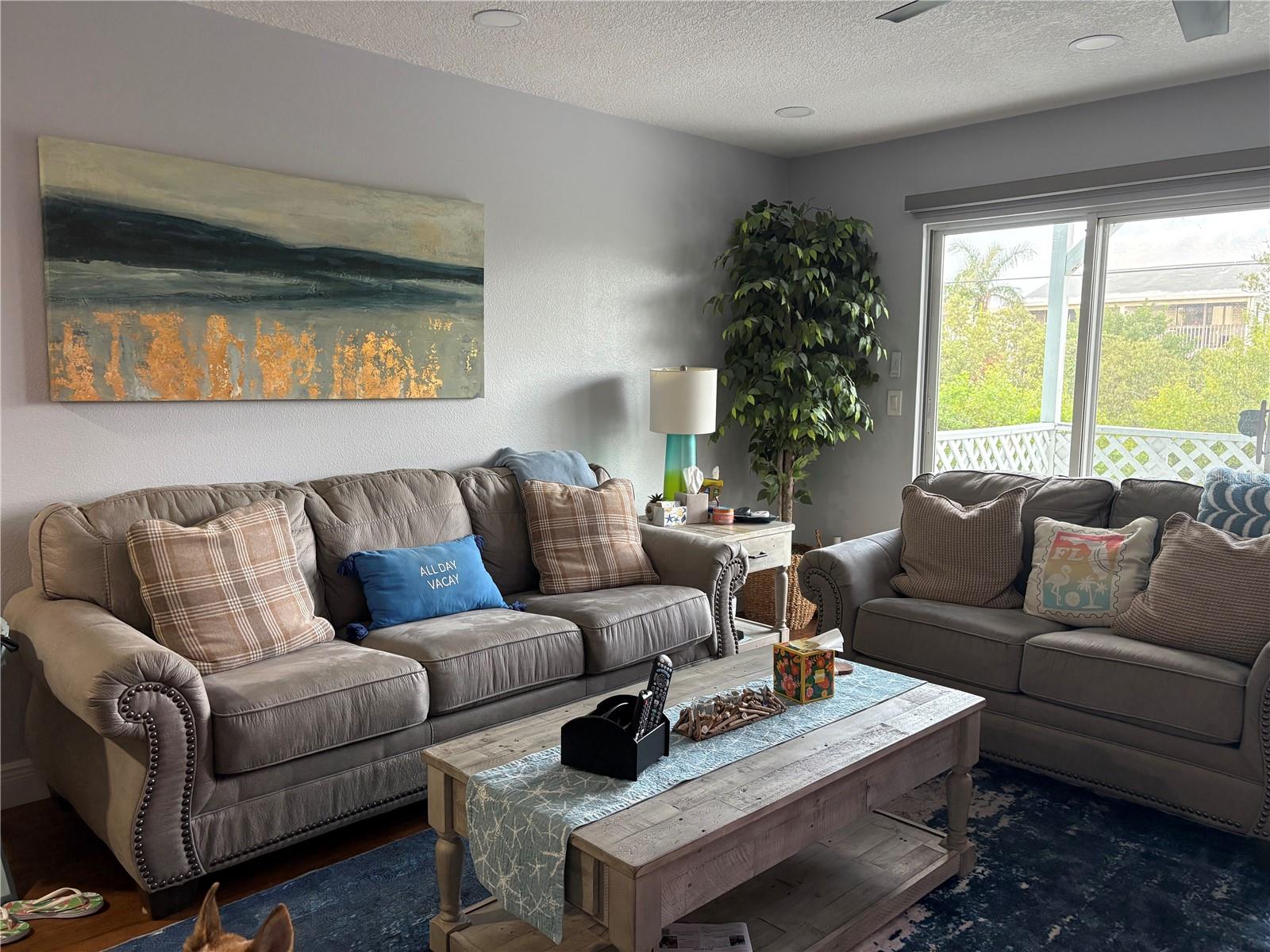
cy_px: 476
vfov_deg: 53.1
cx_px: 635
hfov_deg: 67.3
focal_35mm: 26
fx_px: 954
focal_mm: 5.96
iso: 200
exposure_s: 1/60
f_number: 1.6
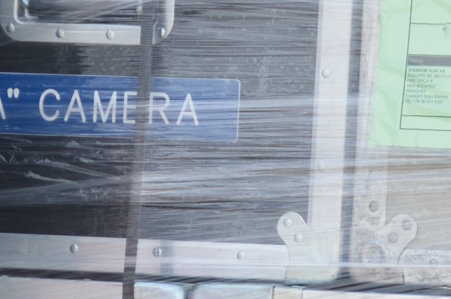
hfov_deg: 5.4
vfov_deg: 3.6
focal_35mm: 382
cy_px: 357
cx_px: 393
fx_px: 4775
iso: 140
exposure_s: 1/250
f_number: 8
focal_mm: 50
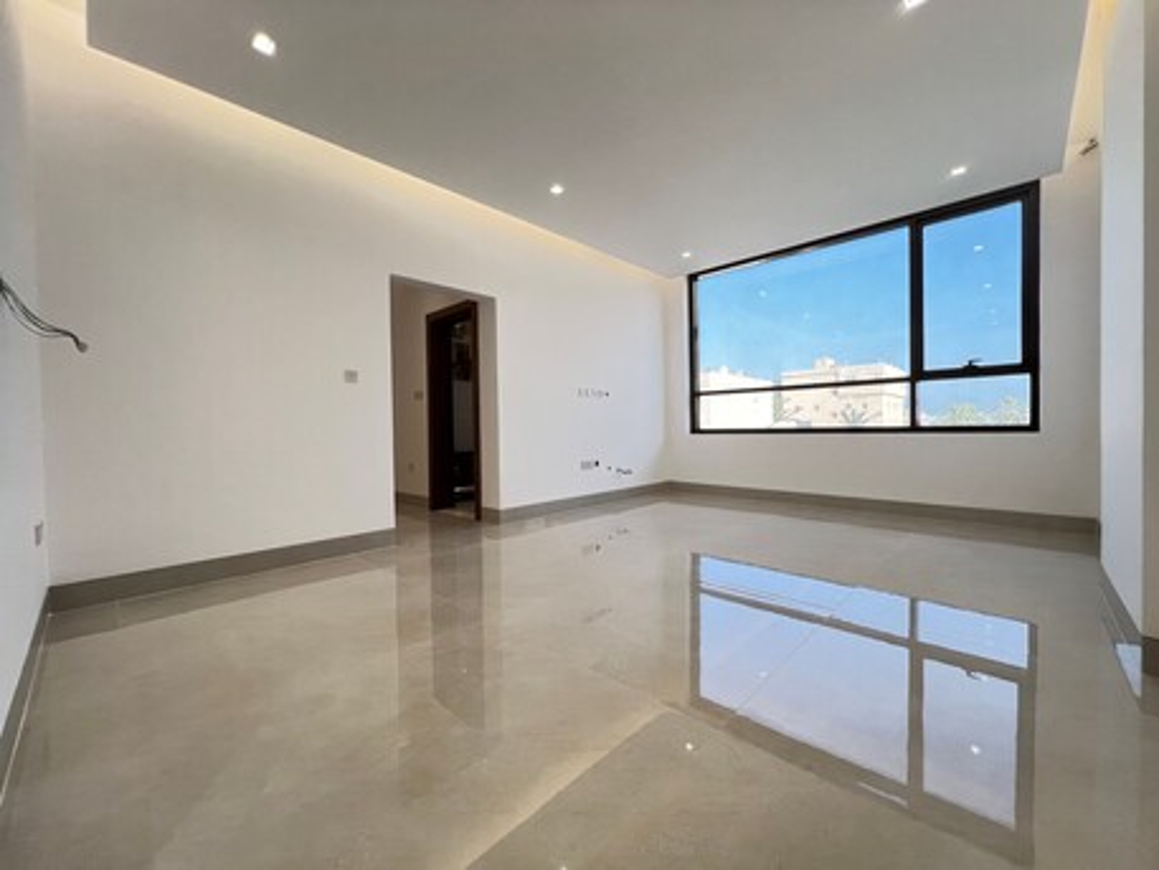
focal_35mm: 13
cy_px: 435
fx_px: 435
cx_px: 580
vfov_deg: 89.9
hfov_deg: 106.2
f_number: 1.8
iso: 125
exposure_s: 1/100
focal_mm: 1.57
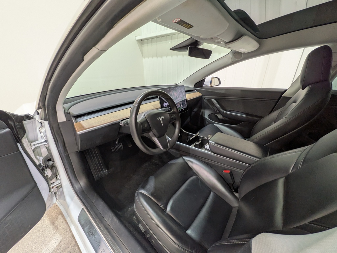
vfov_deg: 85.7
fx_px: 136
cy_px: 126
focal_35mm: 14
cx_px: 168
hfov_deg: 102.1
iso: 82
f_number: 2.2
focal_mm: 1.83
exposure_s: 1/33.3
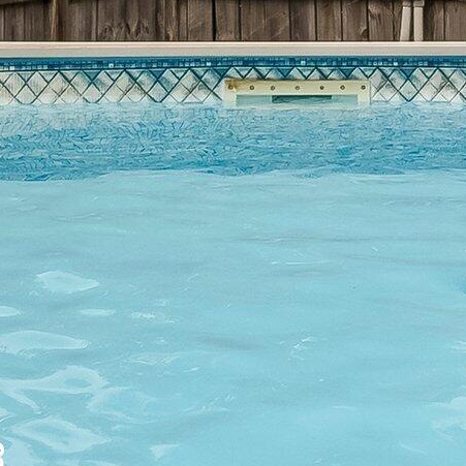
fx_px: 2117
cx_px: 826
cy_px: -184
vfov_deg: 12.1
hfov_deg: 11.7
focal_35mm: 139
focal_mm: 24
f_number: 9
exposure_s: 1/200
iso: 400
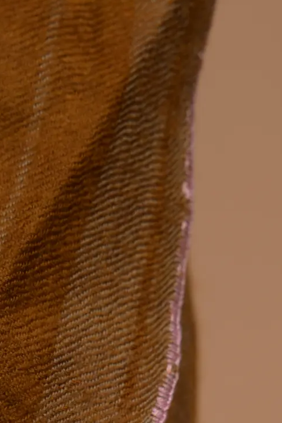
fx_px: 3077
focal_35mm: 262
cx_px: -89
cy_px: 661
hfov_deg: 5.2
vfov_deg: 7.7
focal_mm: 75
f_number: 6.3
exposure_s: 1/200
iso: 125
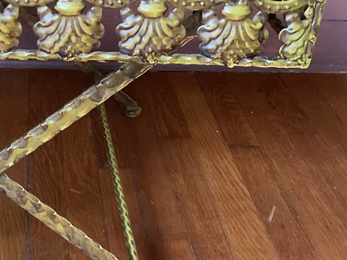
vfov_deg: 18.8
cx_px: 31
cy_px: 91
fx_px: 782
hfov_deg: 24.3
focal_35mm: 78
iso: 400
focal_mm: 3
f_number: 1.8
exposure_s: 1/30
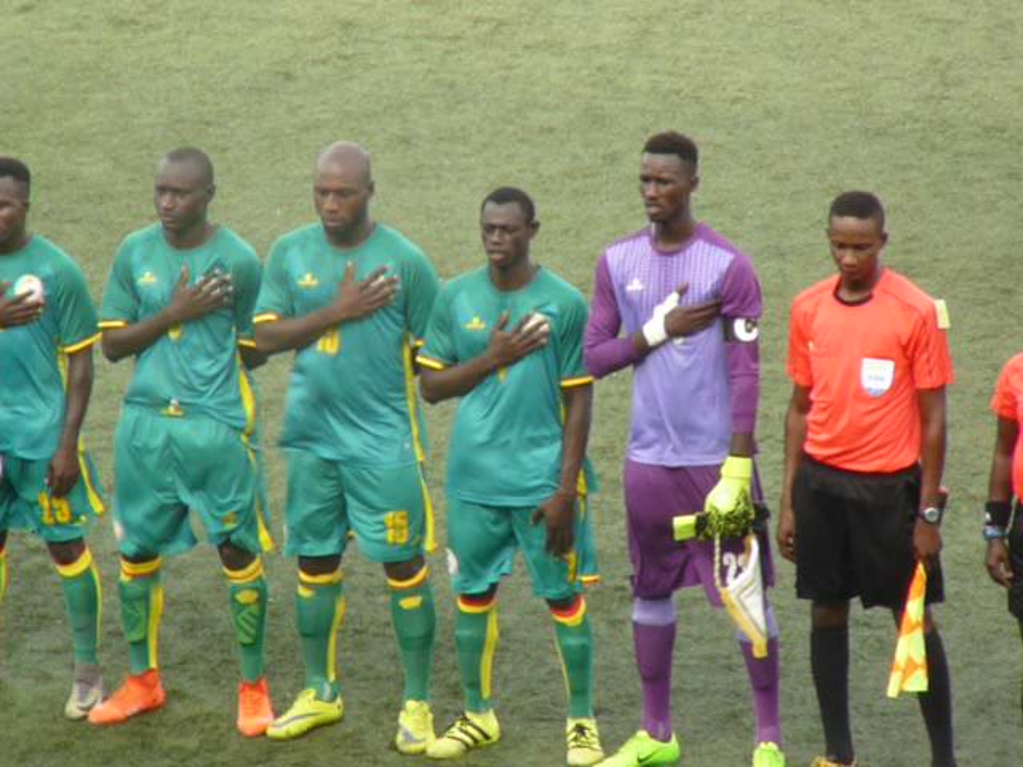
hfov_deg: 4.6
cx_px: 512
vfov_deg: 3.4
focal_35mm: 432
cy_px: 384
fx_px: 12767
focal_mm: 72
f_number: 8
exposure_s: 1/40
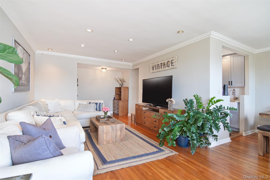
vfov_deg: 72.0
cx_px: 135
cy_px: 90
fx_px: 124
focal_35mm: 16
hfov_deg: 95.0
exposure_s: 1/30
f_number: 8
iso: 640
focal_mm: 11
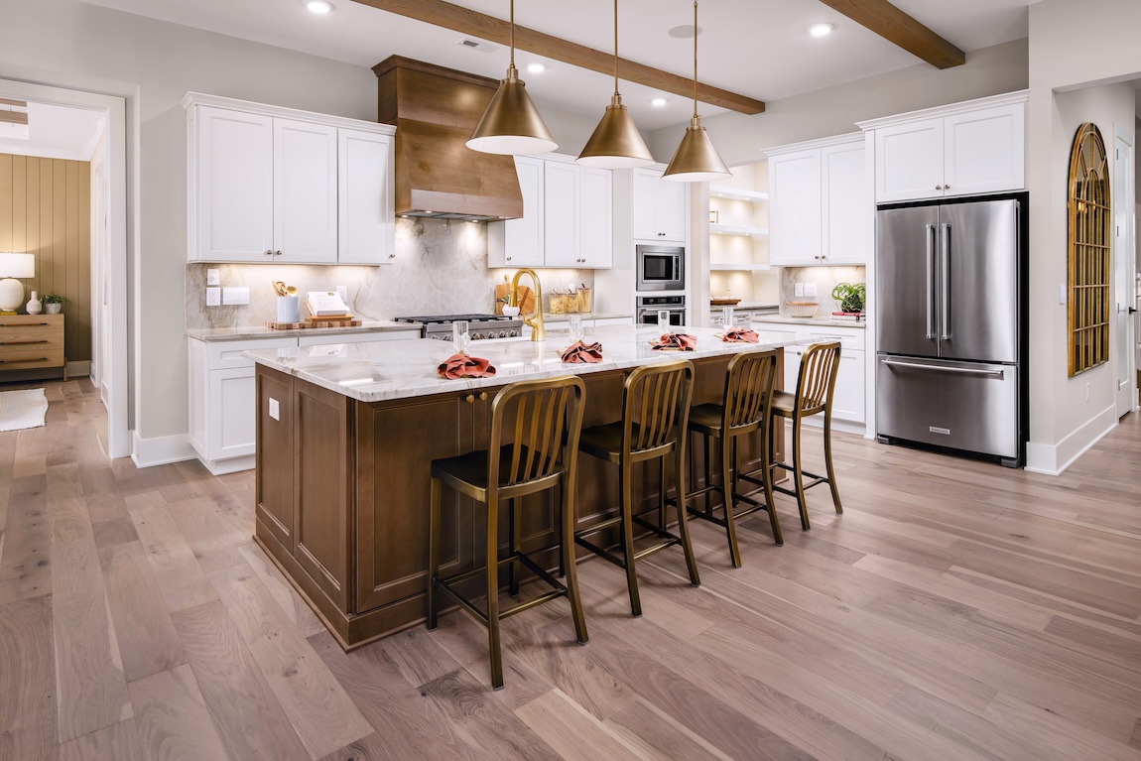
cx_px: 570
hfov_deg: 86.9
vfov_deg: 64.6
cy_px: 380
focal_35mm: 19
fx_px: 602
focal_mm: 19
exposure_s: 1/200
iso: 200
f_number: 10
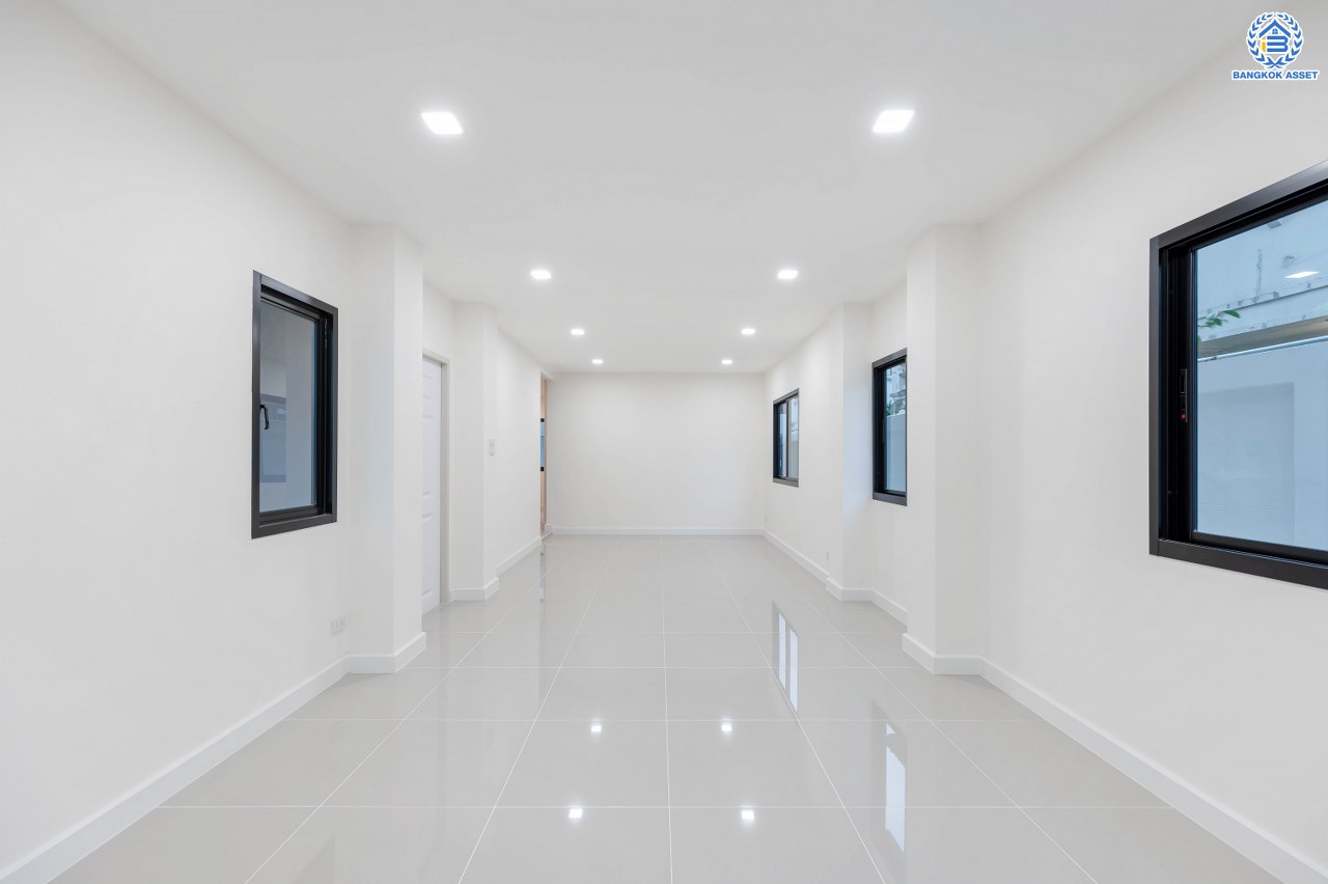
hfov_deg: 104.3
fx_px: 516
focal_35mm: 14
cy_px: 442
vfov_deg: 81.1
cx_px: 664
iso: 250
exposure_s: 1/30
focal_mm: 14
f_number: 5.6
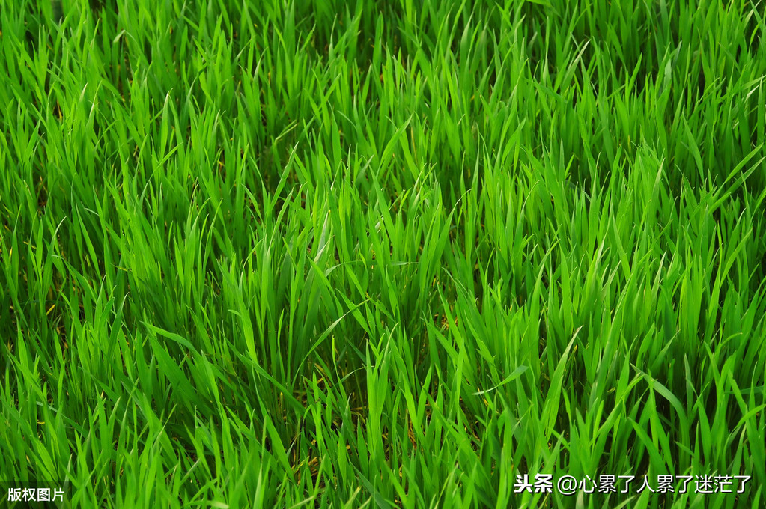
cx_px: 383
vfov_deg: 15.2
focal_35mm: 90
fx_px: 1913
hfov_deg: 22.6
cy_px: 254
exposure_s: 1/200
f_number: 4.8
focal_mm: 60
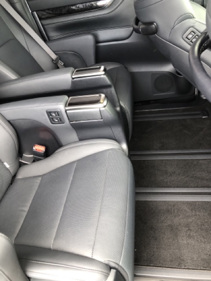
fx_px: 228
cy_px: 140
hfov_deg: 49.7
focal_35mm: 28
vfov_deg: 63.4
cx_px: 106
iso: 50
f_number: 1.8
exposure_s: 1/15
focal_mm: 3.99
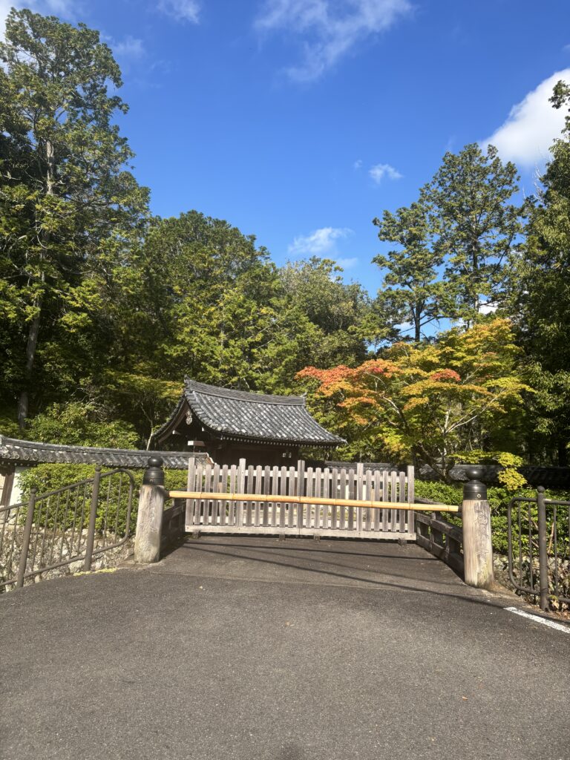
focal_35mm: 26
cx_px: 285
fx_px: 571
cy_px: 380
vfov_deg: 67.3
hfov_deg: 53.1
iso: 50
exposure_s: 1/1667
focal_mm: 5.96
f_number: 1.6
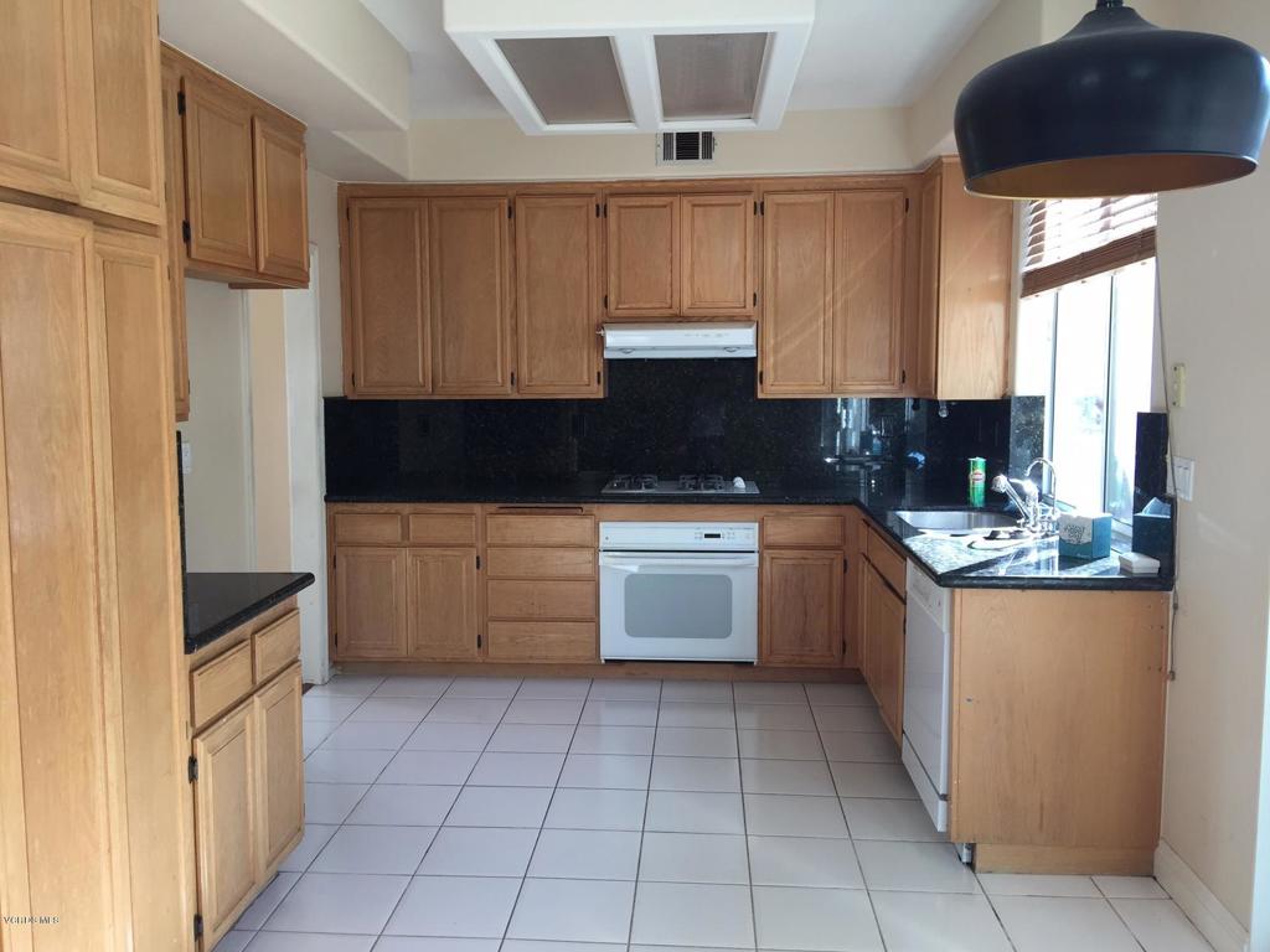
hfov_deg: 61.7
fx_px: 1064
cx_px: 635
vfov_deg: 48.2
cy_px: 476
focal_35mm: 29
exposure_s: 1/60
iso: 32
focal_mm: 4.15
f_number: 2.2
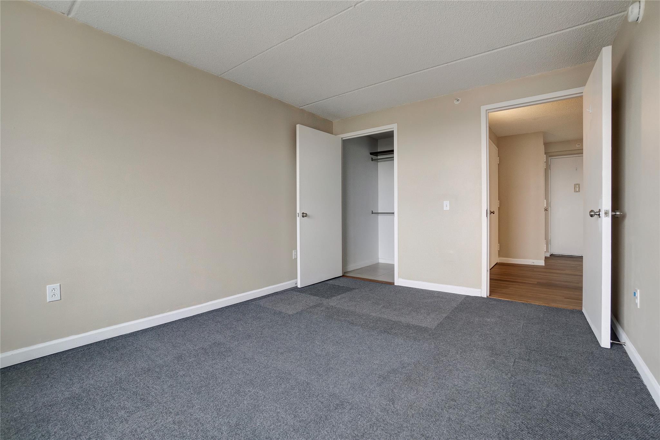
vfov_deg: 77.3
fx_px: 275
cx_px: 330
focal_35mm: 15
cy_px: 220
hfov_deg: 100.4
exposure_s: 1/30
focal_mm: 10
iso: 800
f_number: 9
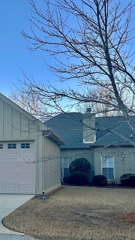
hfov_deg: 28.0
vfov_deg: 48.1
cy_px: 141
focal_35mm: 42
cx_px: 33
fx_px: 267
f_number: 1.78
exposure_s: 1/745
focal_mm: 6.86
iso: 80
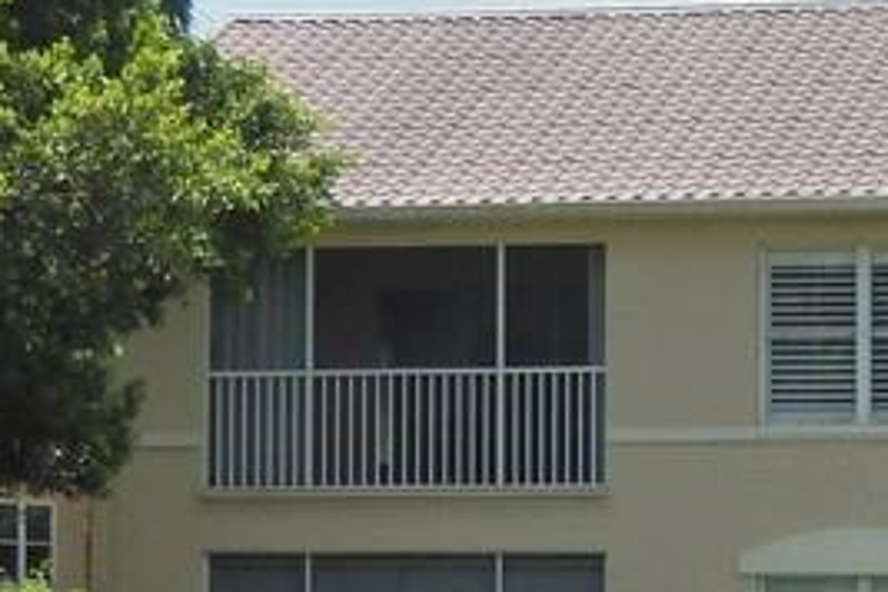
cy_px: 386
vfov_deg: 5.9
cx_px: 585
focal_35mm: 231
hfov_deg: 8.9
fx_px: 5698
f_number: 4.6
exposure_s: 1/1000
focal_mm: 10.4
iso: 125
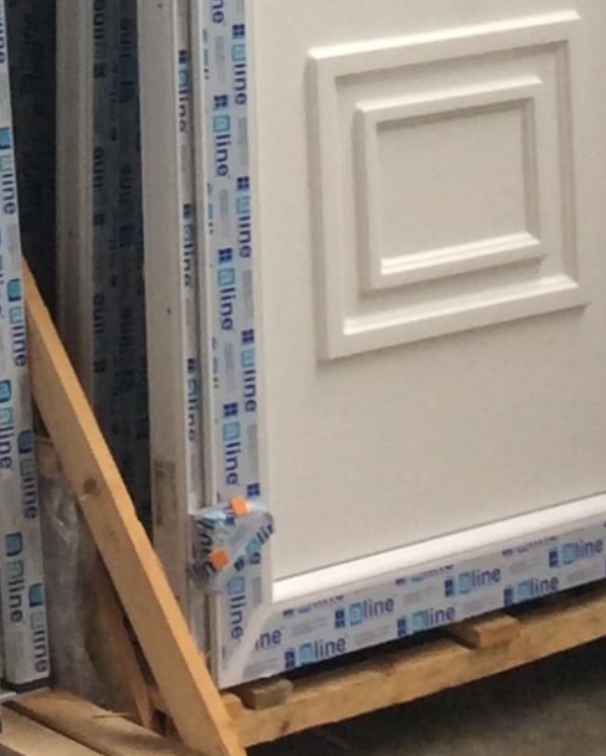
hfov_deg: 11.4
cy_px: -334
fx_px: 2934
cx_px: -267
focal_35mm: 131
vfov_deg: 13.9
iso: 40
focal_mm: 3.3
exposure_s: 1/25
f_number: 2.4
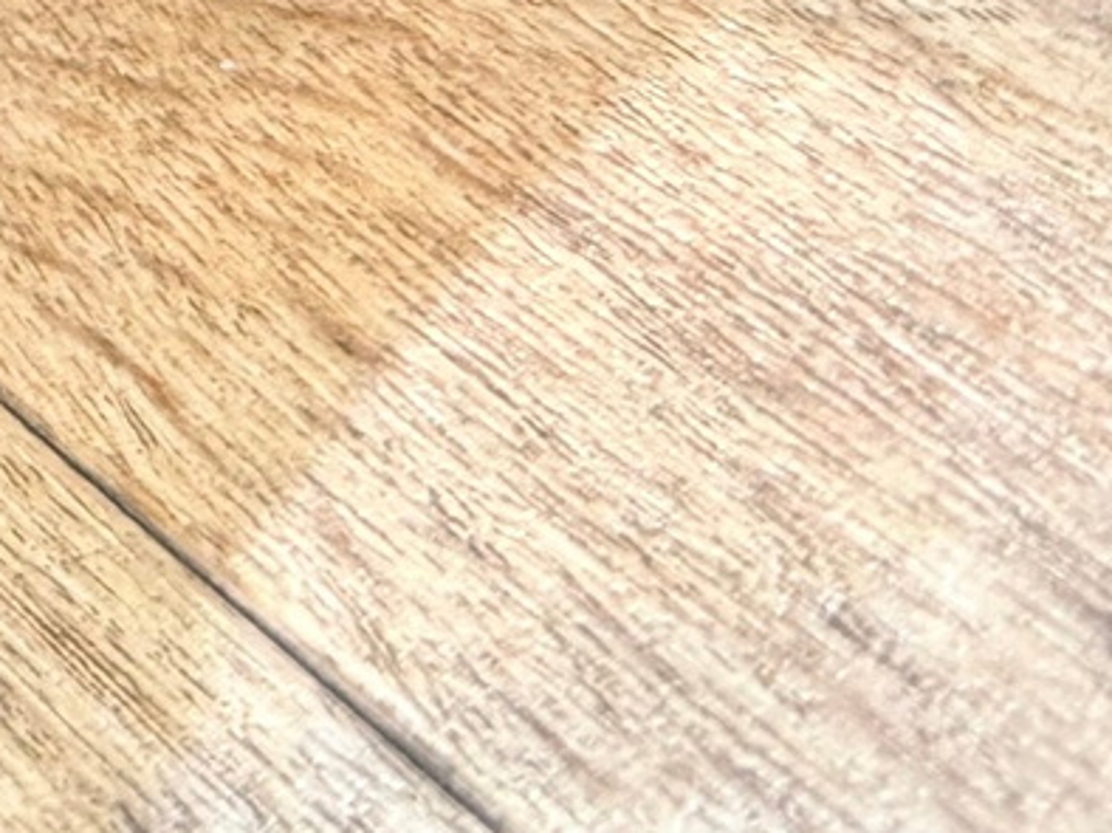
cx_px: -1645
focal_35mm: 156
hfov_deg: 10.6
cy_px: -1124
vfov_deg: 8.7
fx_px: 5008
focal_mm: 6.76
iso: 160
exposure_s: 1/50
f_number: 1.78
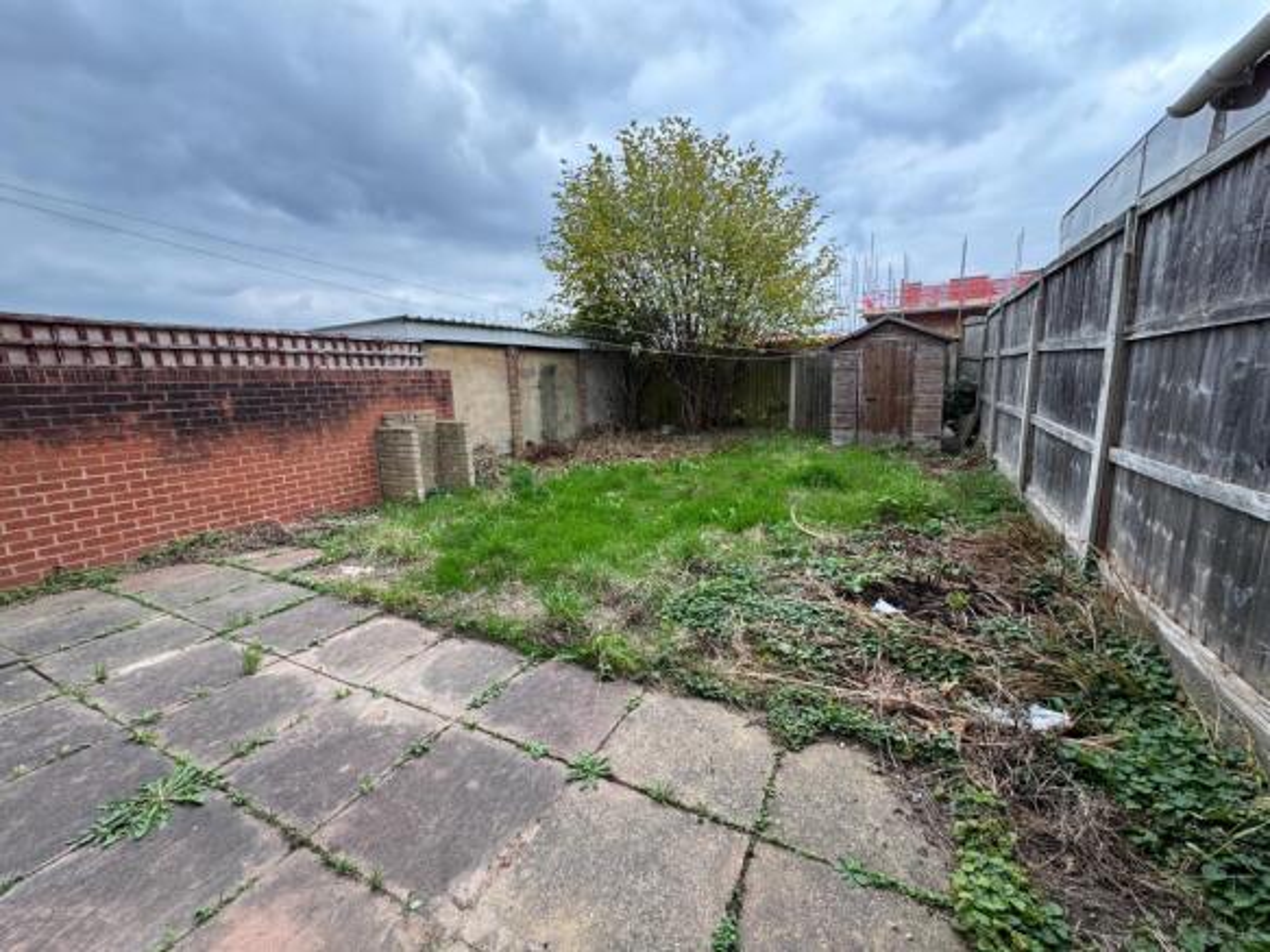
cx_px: 635
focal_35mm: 14
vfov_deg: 85.7
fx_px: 514
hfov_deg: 102.1
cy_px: 476
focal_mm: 2.22
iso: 64
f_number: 2.2
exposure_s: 1/99
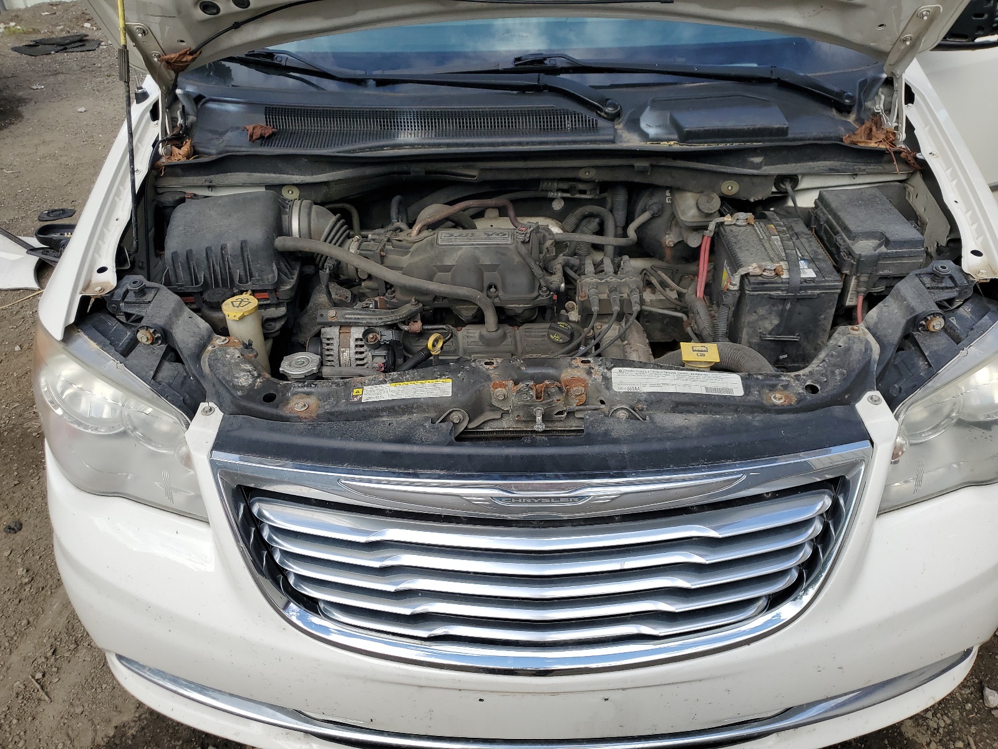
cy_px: 374
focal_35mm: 26
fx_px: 750
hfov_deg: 67.3
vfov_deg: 53.1
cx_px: 499
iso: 50
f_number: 1.5
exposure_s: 1/1667
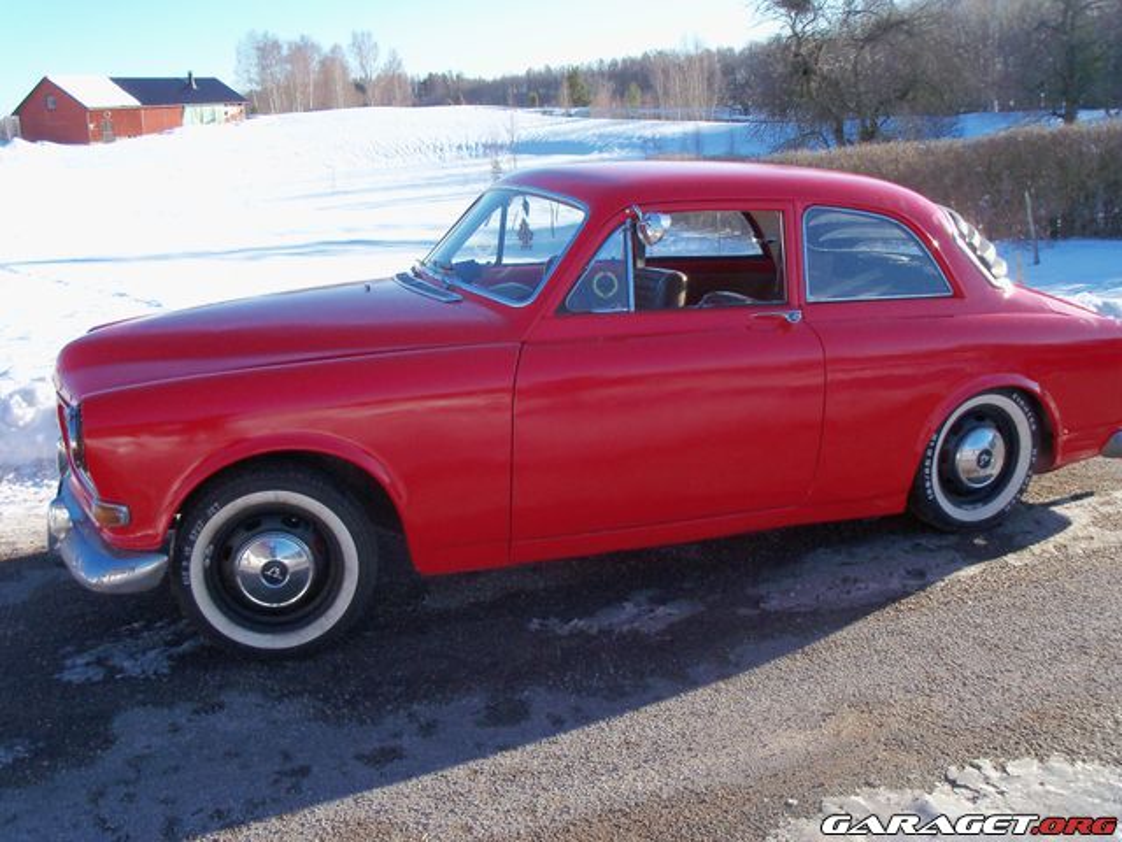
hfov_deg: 52.6
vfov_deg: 40.7
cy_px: 421
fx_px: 1134
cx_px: 561
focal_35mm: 35
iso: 160
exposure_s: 1/400
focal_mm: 6.3
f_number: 3
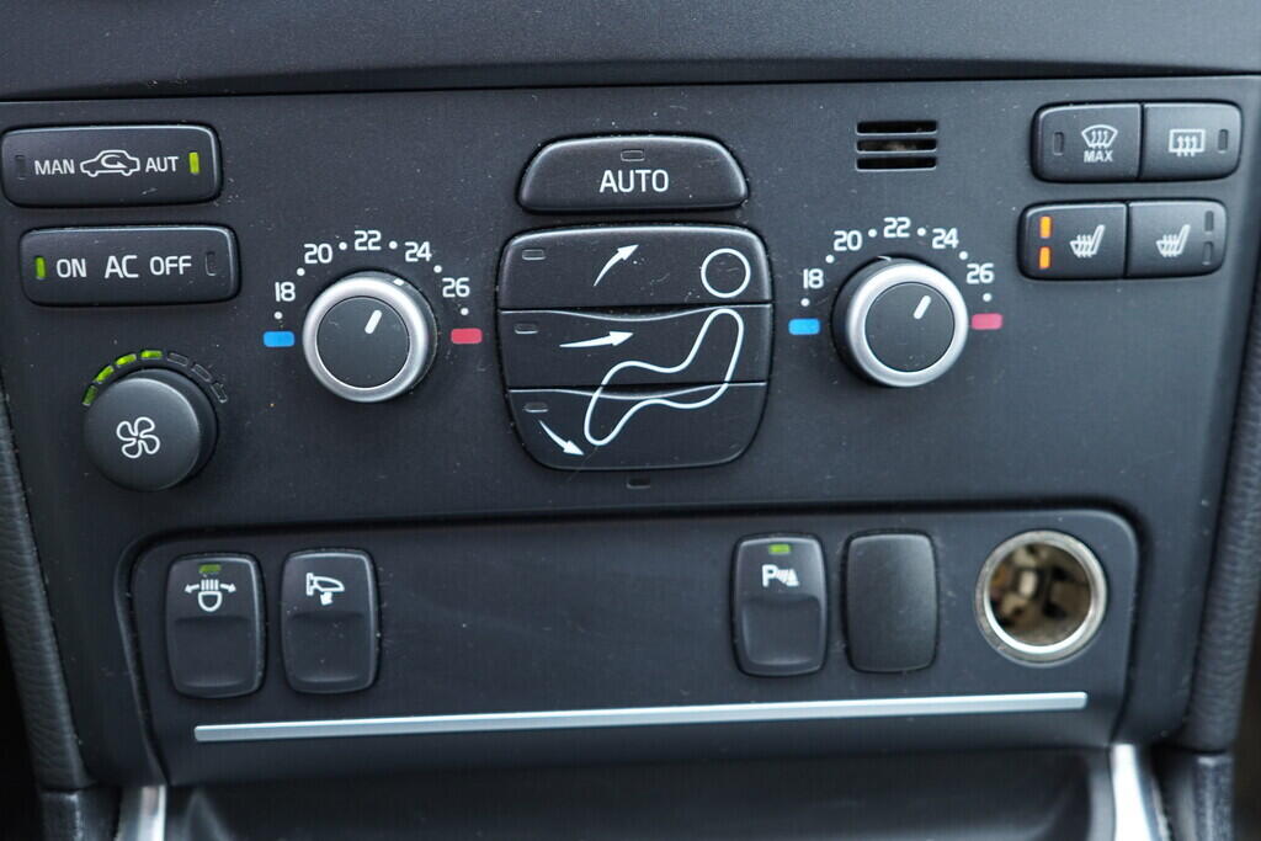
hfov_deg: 53.1
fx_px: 1261
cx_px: 630
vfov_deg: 36.9
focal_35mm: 36
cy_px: 420
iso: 500
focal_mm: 24
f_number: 2.8
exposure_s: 1/40
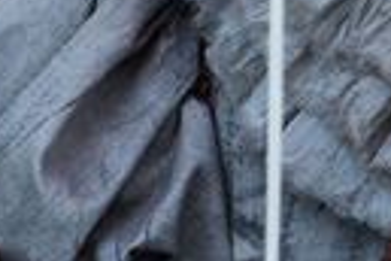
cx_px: 394
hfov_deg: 5.2
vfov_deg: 3.4
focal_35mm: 398
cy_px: -354
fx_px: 4322
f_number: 3.6
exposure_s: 1/125
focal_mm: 56
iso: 640
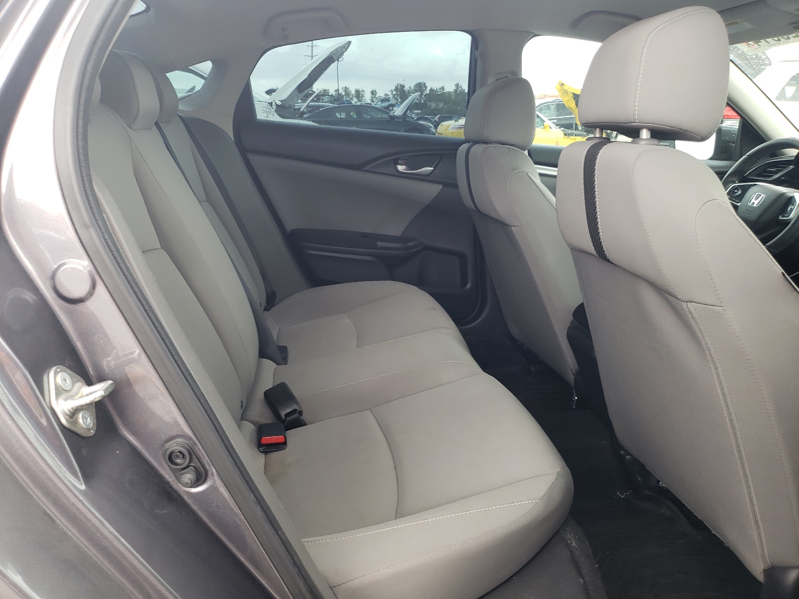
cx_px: 400
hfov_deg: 67.3
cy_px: 300
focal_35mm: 26
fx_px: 600
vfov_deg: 53.1
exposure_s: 1/120
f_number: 1.5
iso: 66
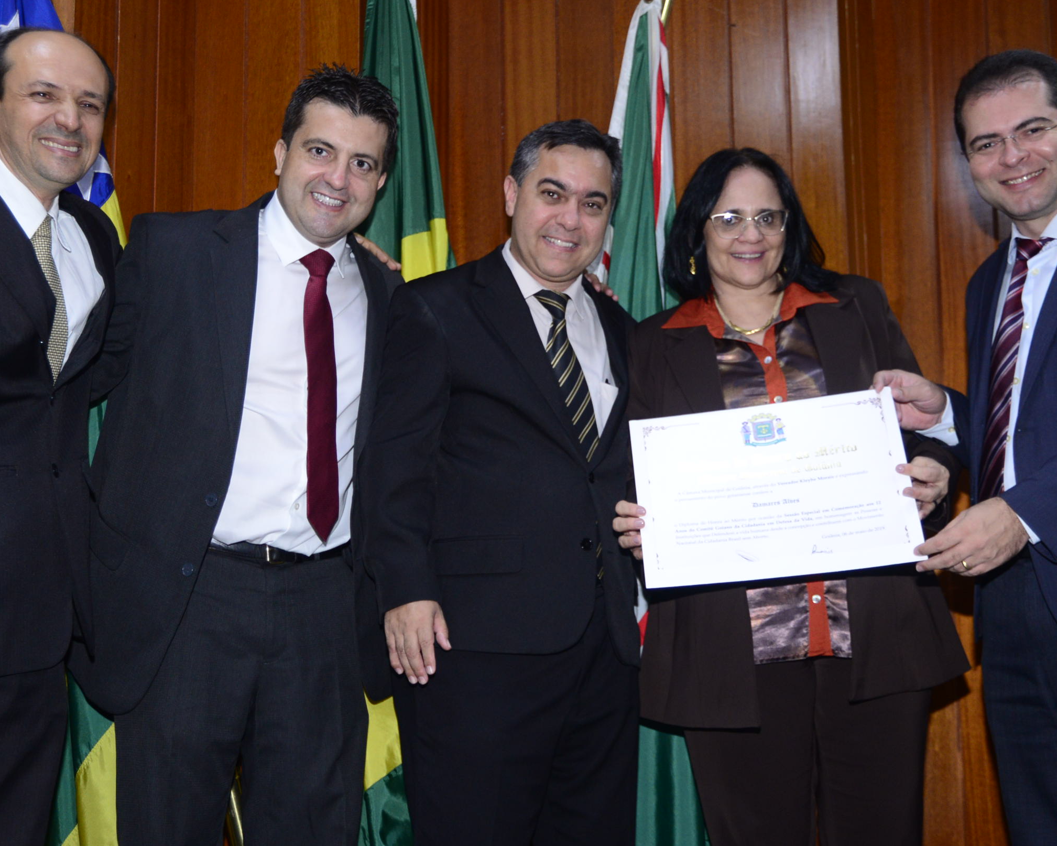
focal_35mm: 56
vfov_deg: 27.1
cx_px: 552
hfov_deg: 33.6
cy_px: 386
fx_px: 1752
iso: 1600
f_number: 4.2
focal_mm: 40
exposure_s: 1/125
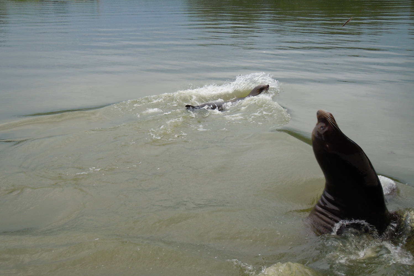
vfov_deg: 27.0
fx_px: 575
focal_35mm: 50
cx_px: 195
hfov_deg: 39.6
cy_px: 152
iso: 100
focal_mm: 8.1
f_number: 3.8
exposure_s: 1/400
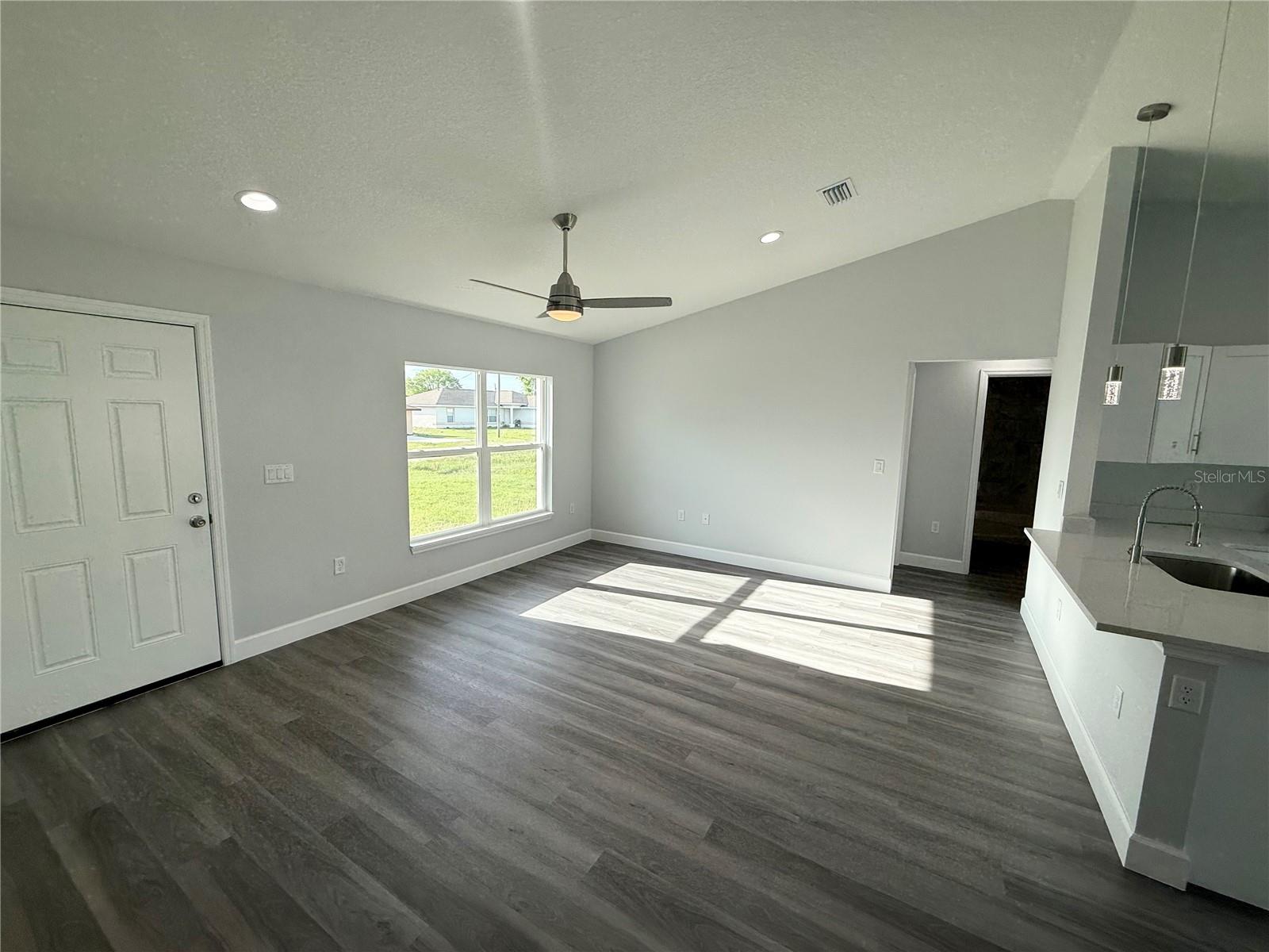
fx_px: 513
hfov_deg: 102.1
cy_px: 476
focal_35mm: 14
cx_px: 634
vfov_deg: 85.7
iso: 50
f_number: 2.2
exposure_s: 1/252
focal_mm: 2.22
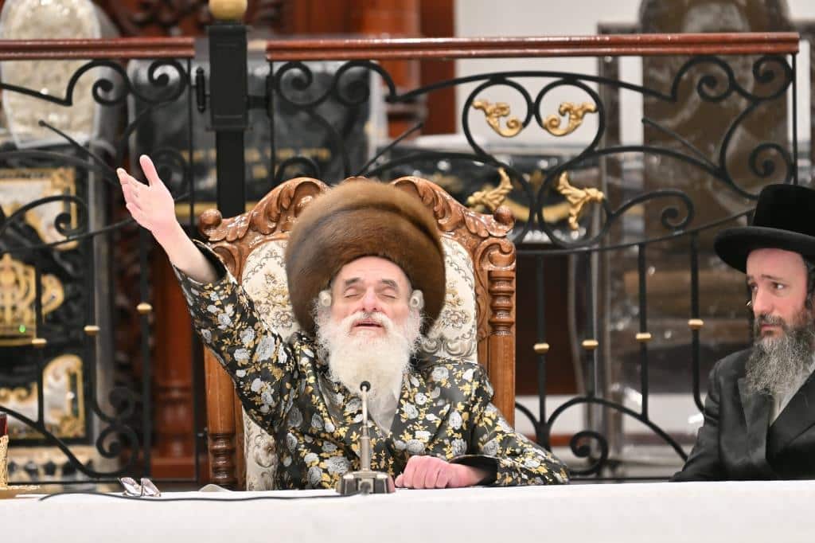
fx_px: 6789
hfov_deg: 6.9
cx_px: 408
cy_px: 272
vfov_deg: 4.6
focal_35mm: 300
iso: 200
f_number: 2.8
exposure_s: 1/320
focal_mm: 200
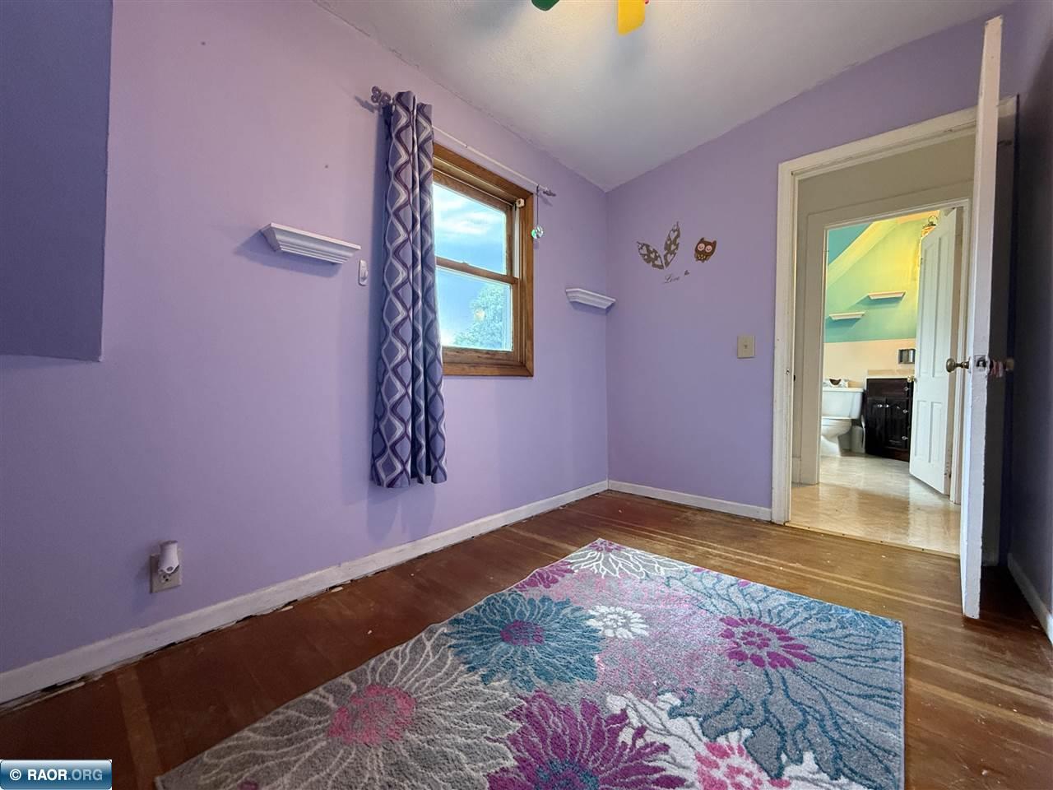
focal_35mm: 14
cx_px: 526
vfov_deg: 85.7
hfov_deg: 102.1
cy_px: 395
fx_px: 426
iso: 500
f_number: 2.2
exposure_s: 1/60
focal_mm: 2.22
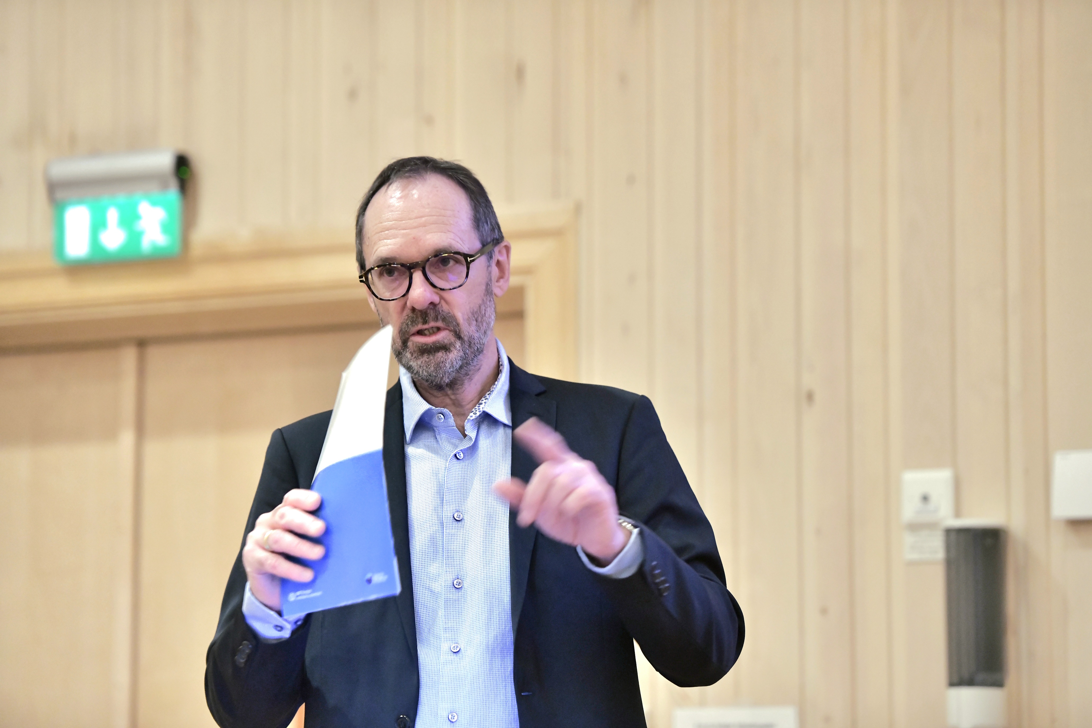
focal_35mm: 140
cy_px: 364
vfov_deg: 9.8
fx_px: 4246
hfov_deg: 14.7
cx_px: 546
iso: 2500
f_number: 3.2
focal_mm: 140
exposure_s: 1/80
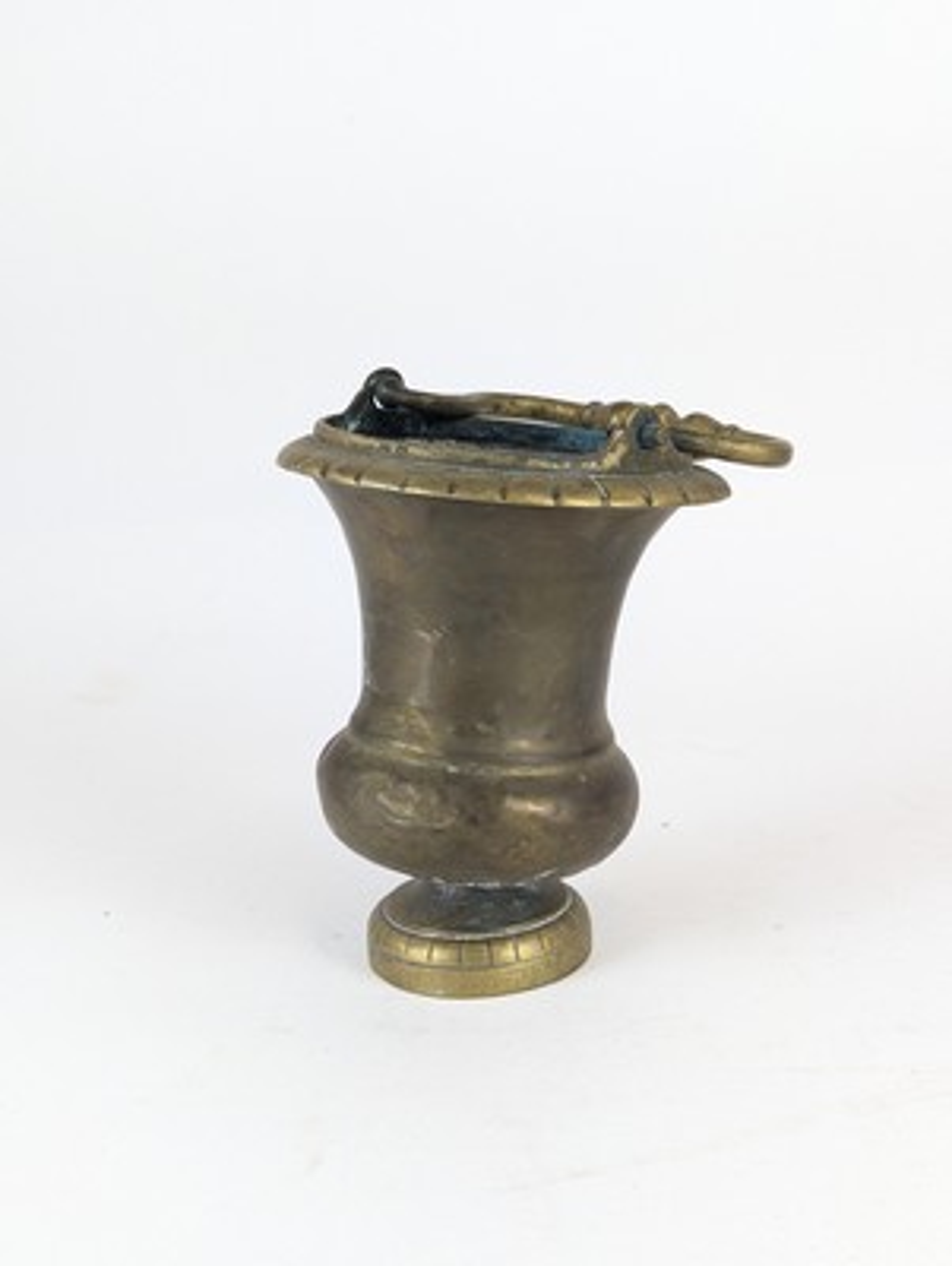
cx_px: 476
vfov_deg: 39.6
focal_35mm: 48
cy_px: 633
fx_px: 1756
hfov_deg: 30.3
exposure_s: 1/120
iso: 72
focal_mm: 6.81
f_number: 1.85
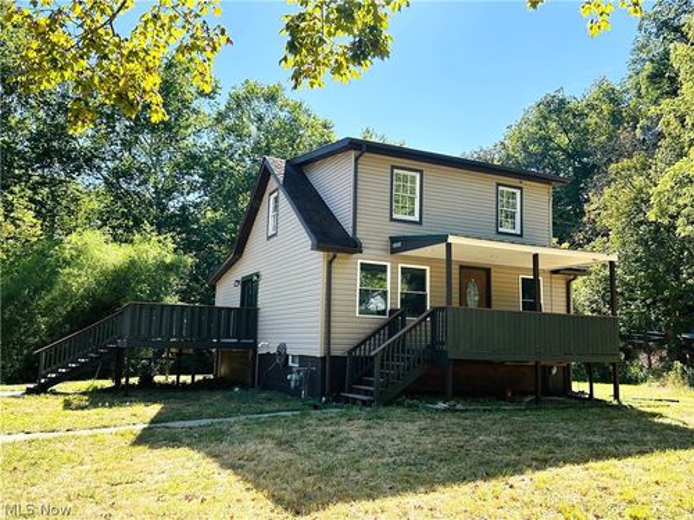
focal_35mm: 29
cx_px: 347
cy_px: 260
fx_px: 581
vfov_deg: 48.2
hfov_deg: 61.7
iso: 50
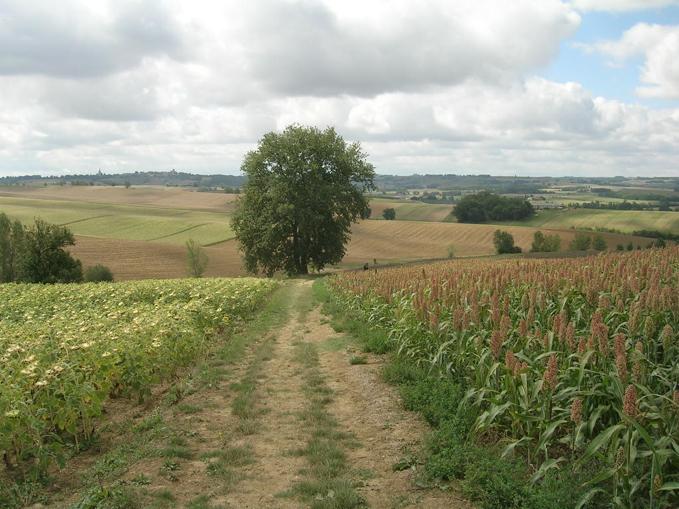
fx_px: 687
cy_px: 254
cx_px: 340
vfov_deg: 40.7
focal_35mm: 35
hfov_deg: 52.6
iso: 50
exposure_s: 1/408
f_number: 4.8
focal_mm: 5.4
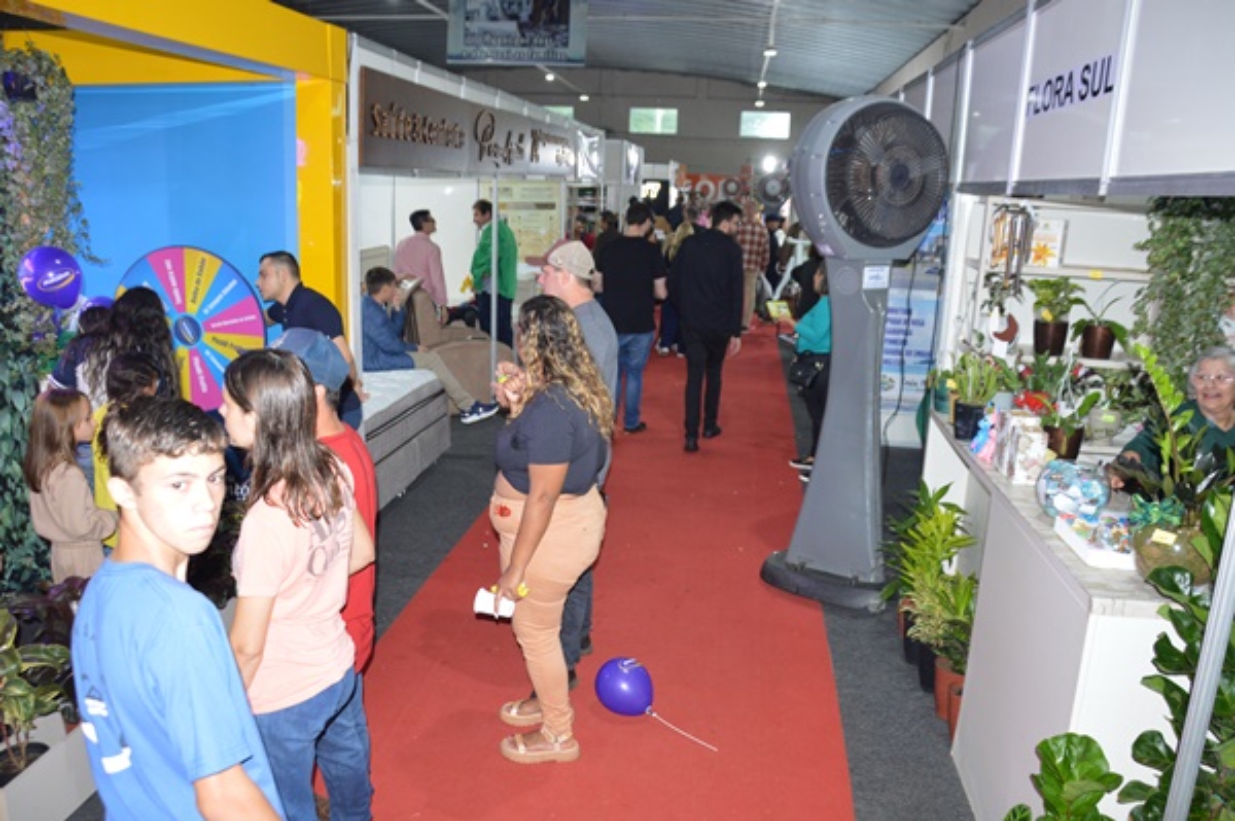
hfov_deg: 37.9
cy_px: 410
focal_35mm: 52
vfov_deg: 25.7
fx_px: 1800
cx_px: 618
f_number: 4.5
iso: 800
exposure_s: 1/60
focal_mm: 35
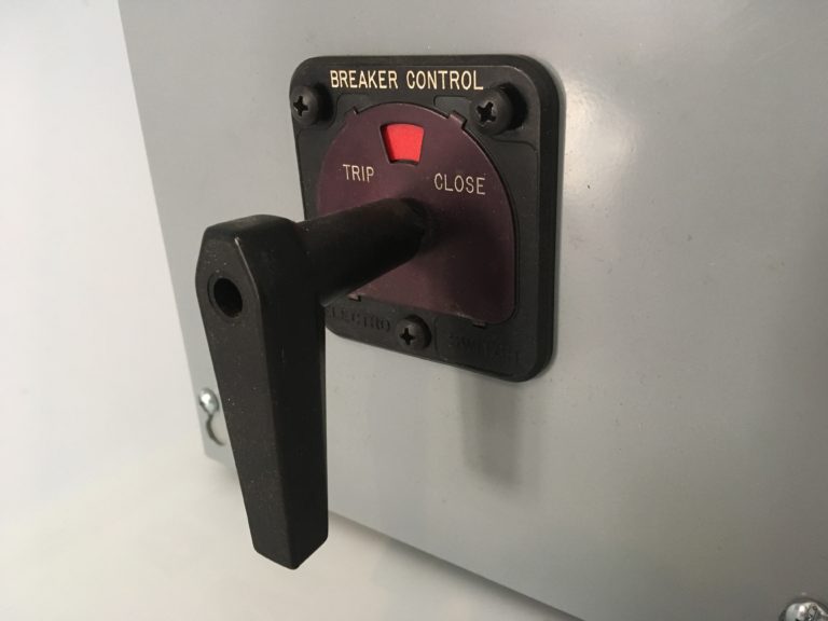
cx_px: 414
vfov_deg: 48.2
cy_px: 310
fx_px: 694
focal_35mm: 29
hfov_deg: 61.7
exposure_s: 1/30
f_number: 2.2
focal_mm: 4.15
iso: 200
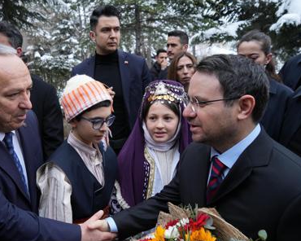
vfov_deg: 45.6
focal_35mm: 32
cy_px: 139
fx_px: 285
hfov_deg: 54.3
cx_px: 95
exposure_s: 1/1250
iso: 800
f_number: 5.6
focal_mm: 24
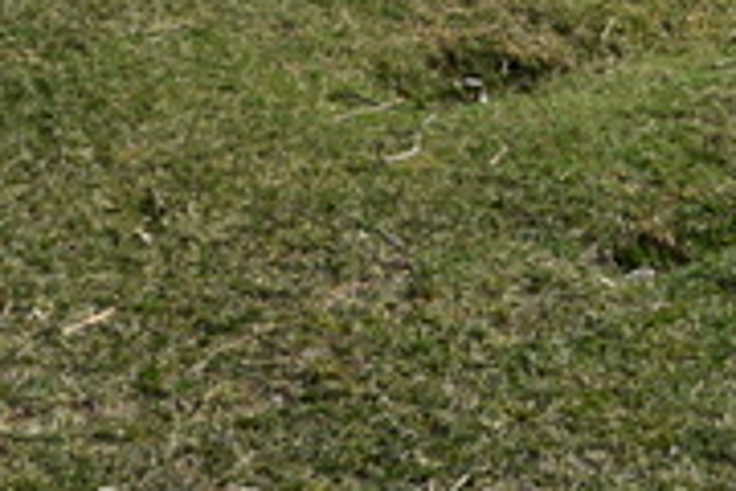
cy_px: -270
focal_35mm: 120
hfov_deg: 15.2
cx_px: 1247
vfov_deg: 10.9
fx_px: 2453
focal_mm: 18
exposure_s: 1/200
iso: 400
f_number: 10
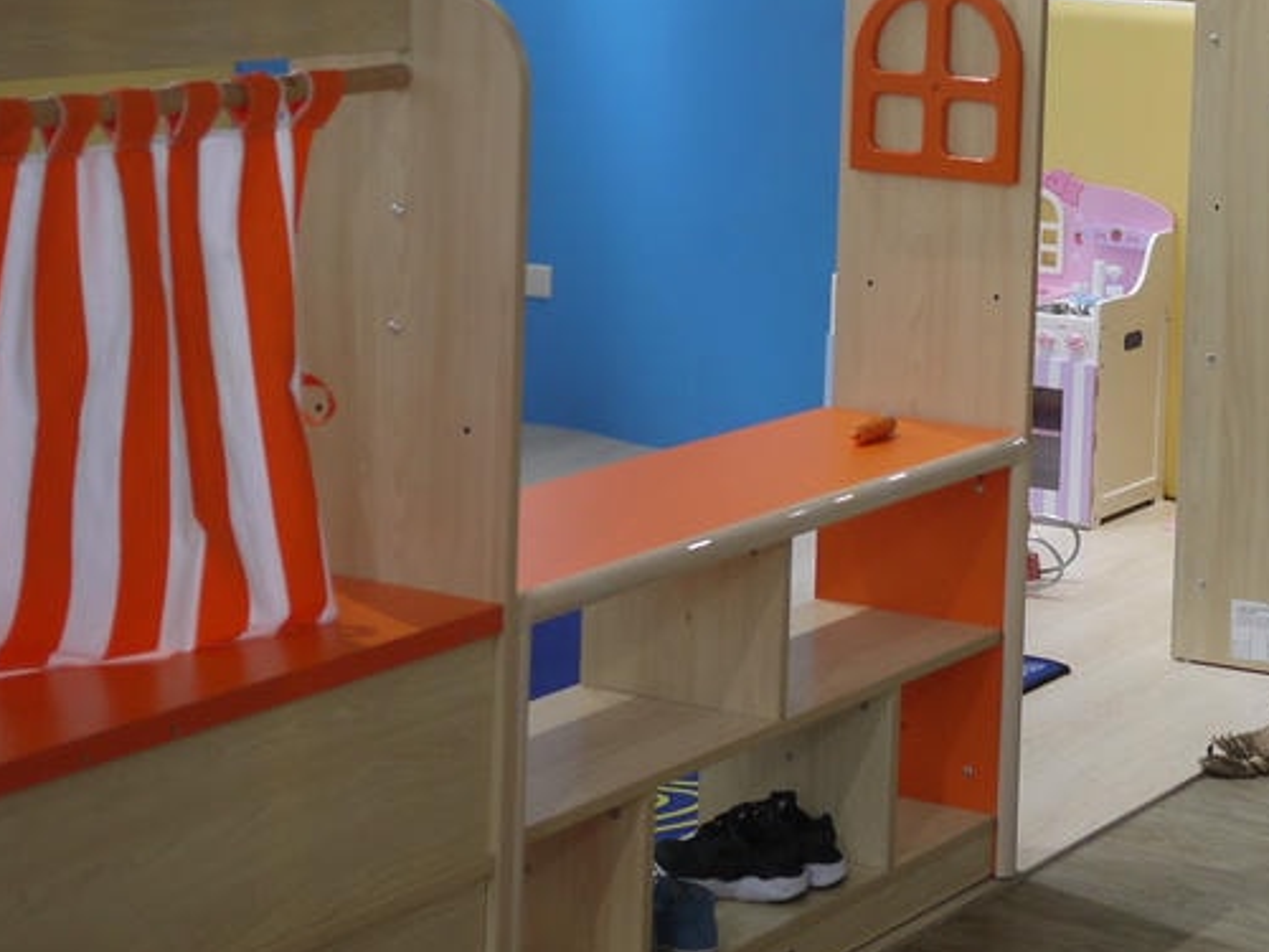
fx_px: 3519
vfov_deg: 15.1
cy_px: -46
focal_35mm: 96
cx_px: 1104
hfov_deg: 20.1
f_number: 1.7
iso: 160
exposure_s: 1/125
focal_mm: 20
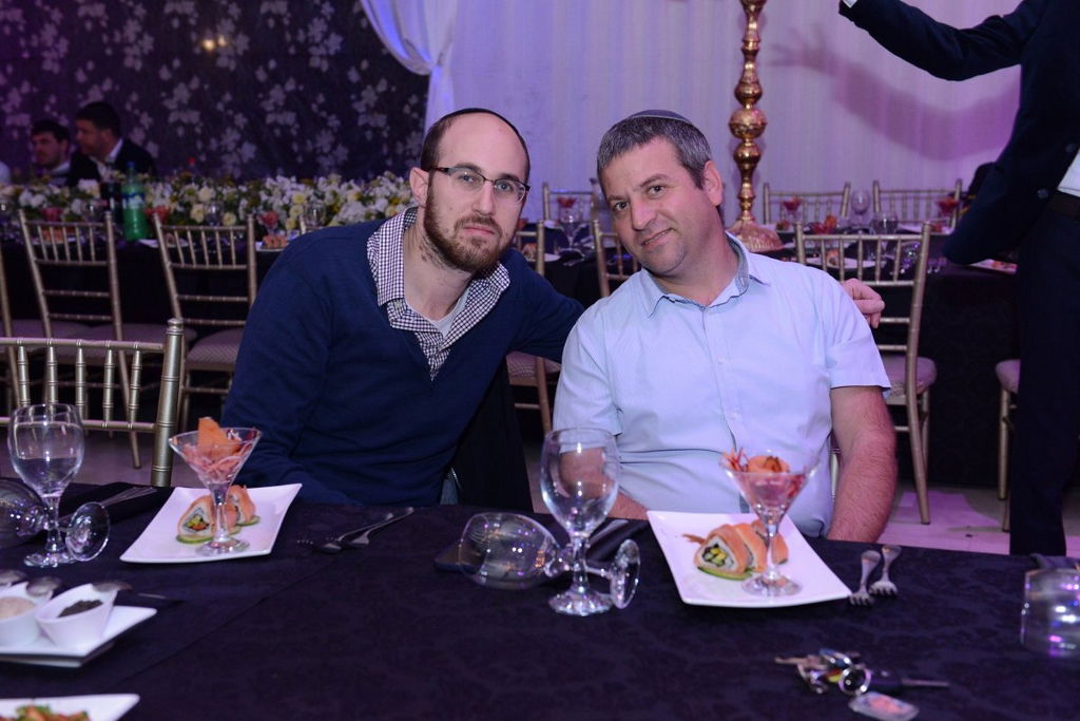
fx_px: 1440
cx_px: 540
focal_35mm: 48
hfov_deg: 41.1
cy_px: 360
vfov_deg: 28.1
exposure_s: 1/80
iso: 3200
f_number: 5
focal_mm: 48
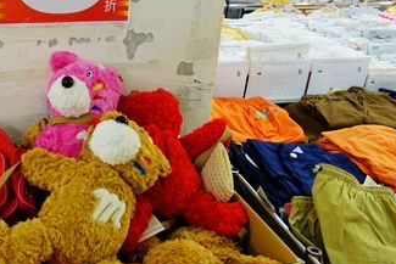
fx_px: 528
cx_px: 80
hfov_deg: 39.5
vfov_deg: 28.1
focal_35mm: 48
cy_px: 116
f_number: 1.8
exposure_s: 1/30
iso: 125
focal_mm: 8.8
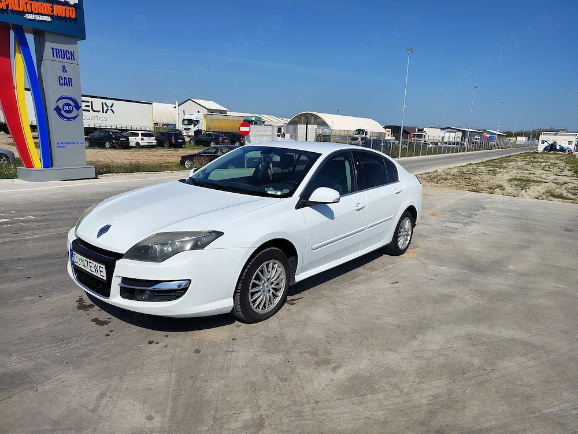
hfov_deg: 71.6
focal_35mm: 24
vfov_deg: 56.8
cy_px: 217
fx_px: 401
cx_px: 289
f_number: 1.8
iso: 100
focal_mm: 5.56
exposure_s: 1/3110
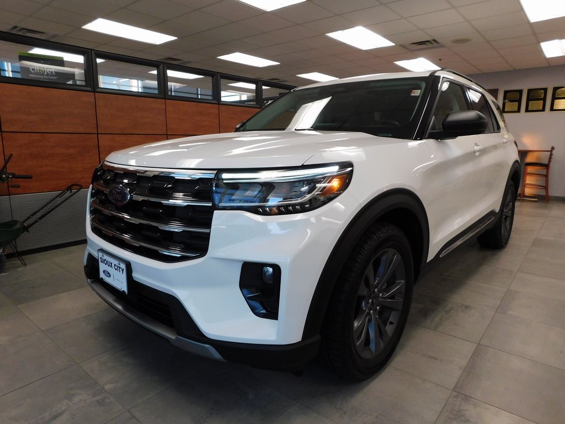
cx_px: 282
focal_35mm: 23
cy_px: 212
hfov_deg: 73.9
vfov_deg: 58.9
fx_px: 375
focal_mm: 4
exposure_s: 1/30
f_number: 3
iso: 200
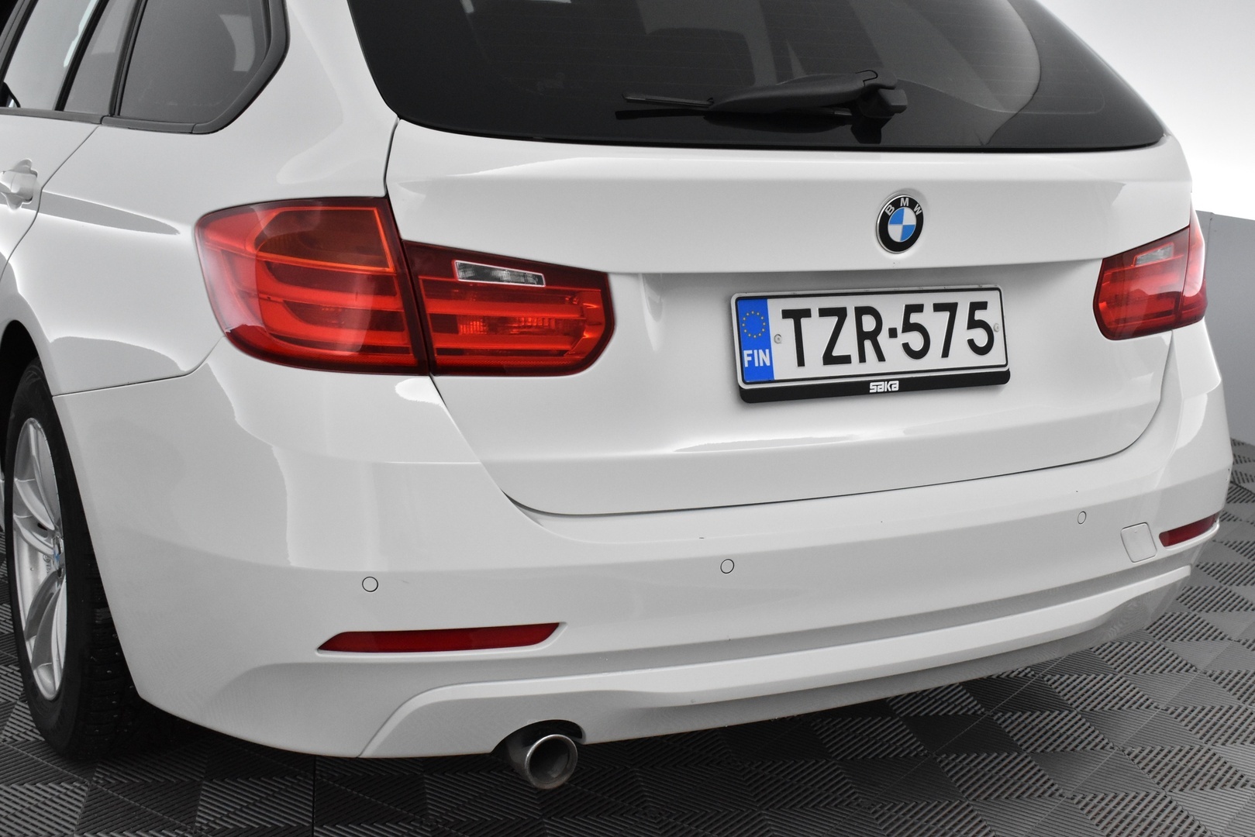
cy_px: 418
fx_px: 1621
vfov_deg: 29.0
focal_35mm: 46
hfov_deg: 42.3
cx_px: 628
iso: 3200
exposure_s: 1/160
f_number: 6.3
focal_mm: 31
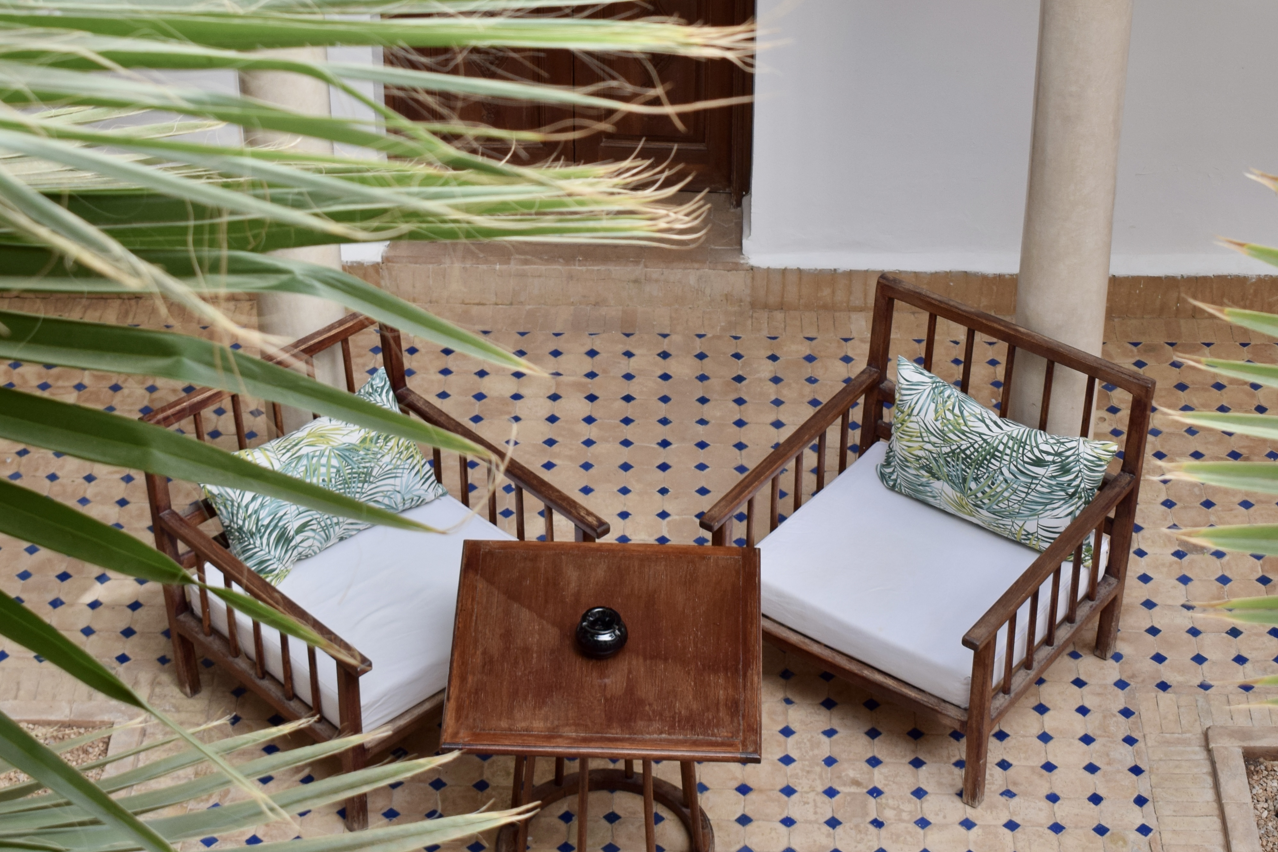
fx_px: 3053
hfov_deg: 23.6
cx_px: 637
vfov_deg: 15.7
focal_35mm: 86
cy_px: 110
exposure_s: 1/250
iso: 320
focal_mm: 38
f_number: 8
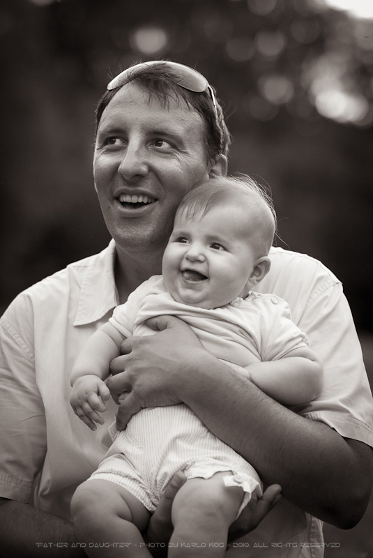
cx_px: 186
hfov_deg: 10.7
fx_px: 1985
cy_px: 279
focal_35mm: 128
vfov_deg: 16.0
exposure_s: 1/500
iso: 200
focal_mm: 85
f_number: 2
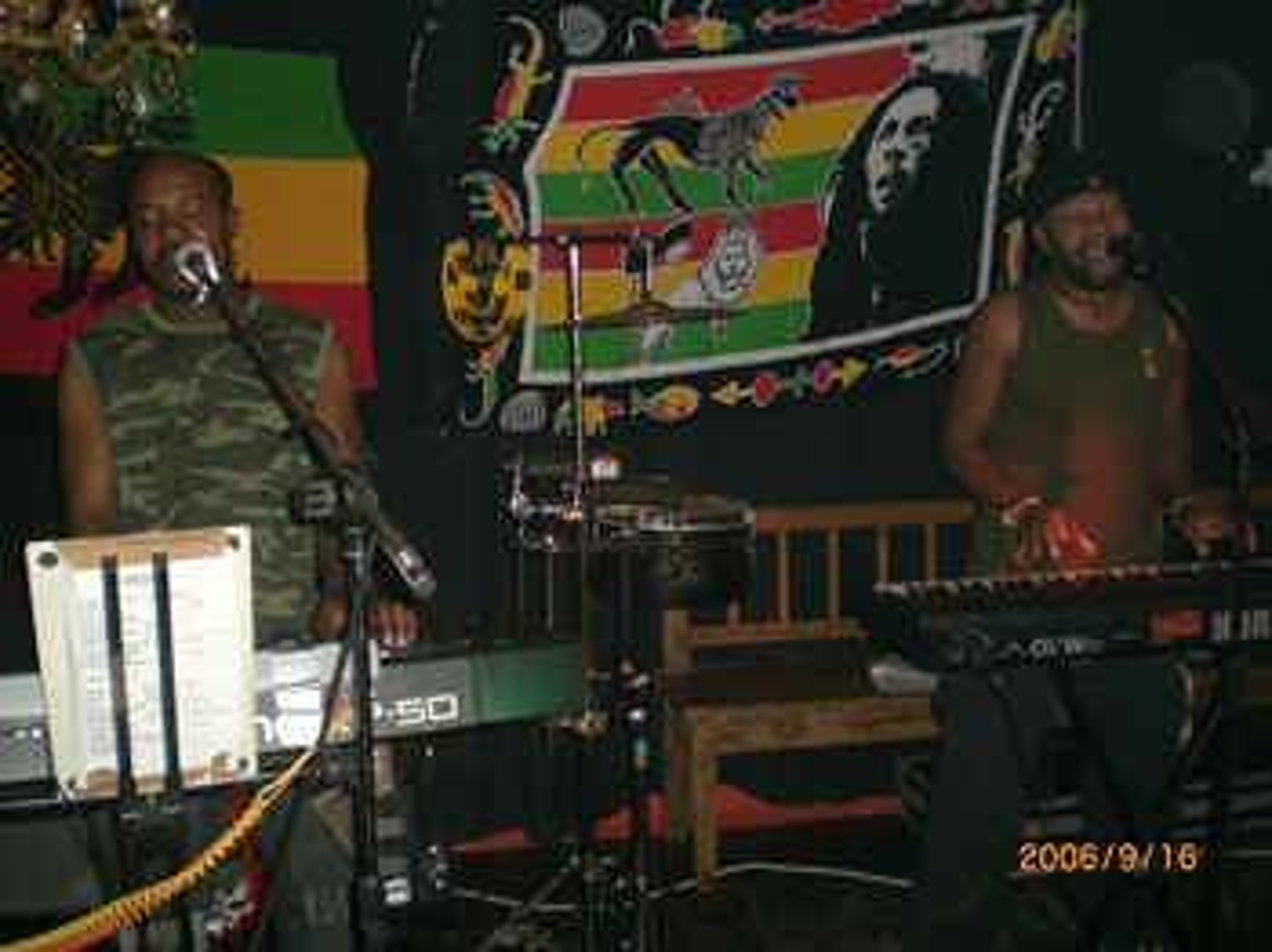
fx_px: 1395
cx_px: 636
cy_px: 476
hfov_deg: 49.0
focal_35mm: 38
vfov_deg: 37.7
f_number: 3.1
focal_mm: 6.3
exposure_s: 1/30
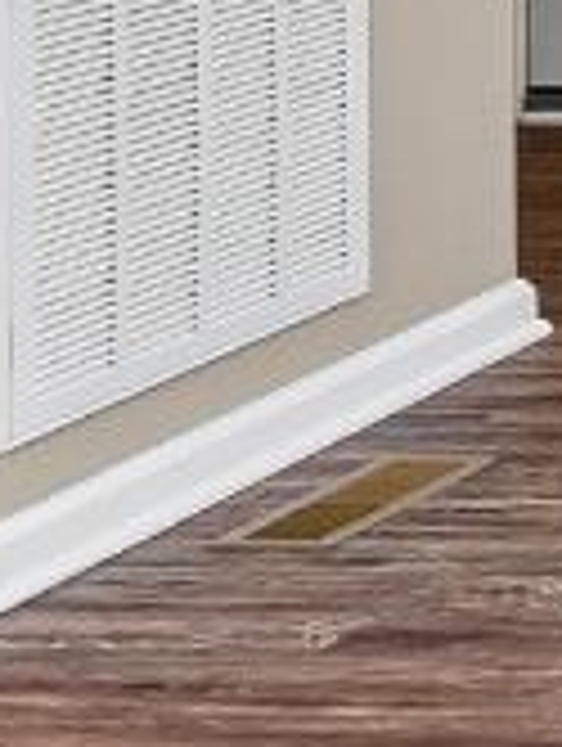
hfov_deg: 6.9
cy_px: -508
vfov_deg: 12.7
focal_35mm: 143
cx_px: 2486
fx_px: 3095
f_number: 8
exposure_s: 1/3
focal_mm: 16.5
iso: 1250
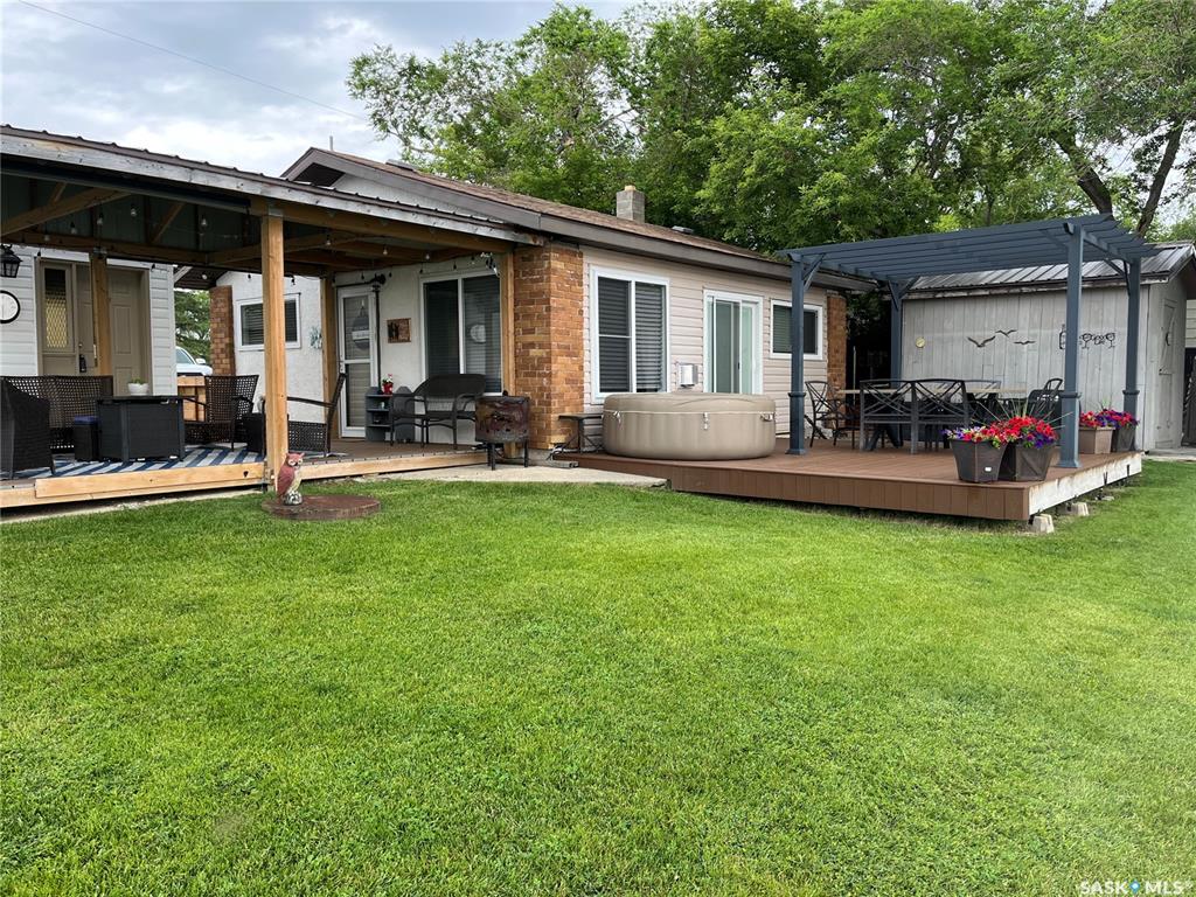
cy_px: 448
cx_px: 598
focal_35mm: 26
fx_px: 898
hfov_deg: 67.3
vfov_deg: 53.1
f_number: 1.6
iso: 40
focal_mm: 5.1
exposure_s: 1/266
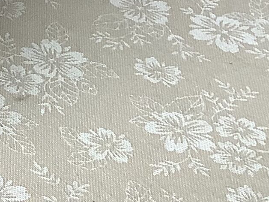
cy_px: -190
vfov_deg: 8.8
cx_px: -353
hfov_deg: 10.7
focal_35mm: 161
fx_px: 1251
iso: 64
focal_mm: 3.3
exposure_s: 1/50
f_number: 2.4
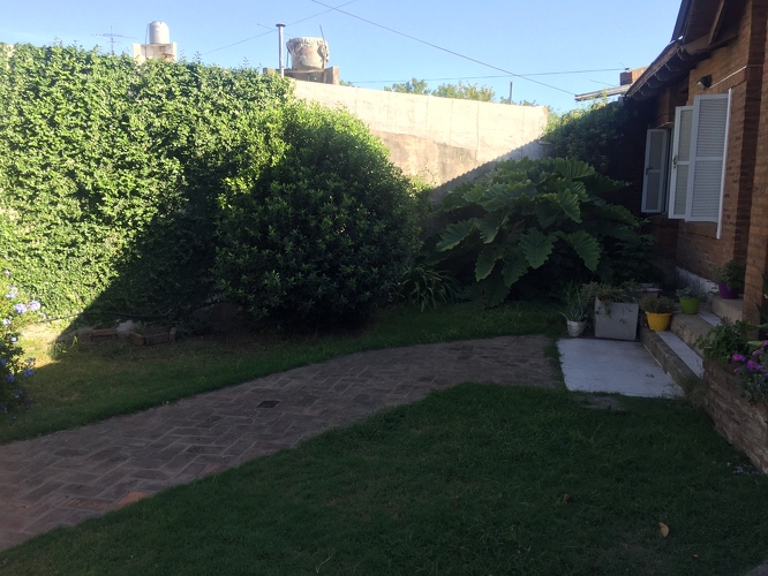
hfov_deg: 61.6
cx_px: 384
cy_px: 288
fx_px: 644
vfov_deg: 48.3
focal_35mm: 29
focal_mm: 4.15
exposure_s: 1/534
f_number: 2.2
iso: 32
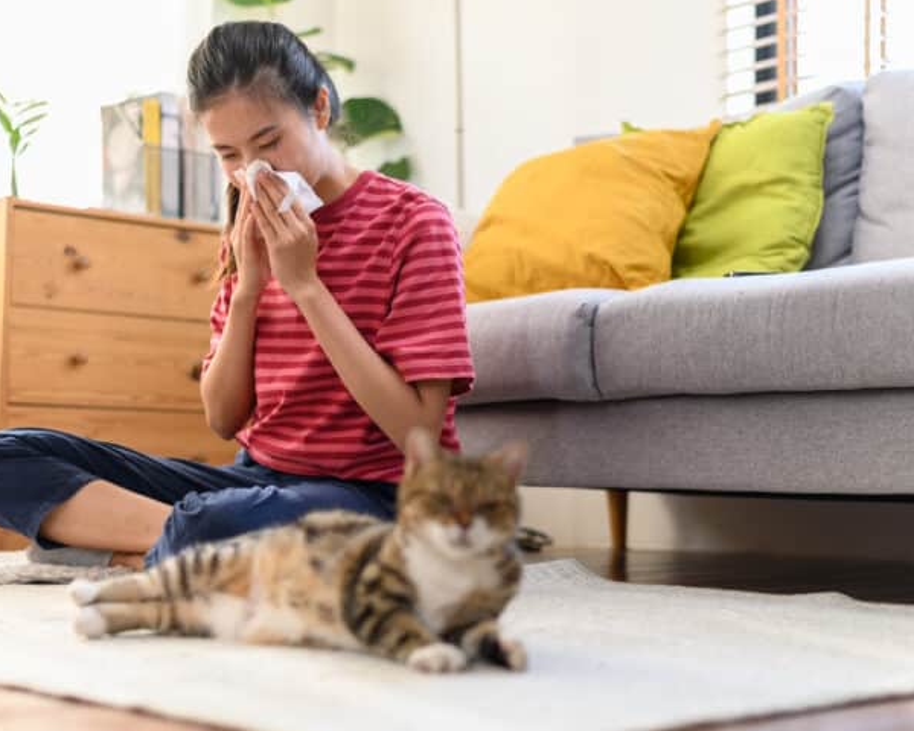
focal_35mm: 60
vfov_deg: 25.4
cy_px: 365
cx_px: 430
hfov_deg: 31.4
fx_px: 1623
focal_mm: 50
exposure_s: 1/160
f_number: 2
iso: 160
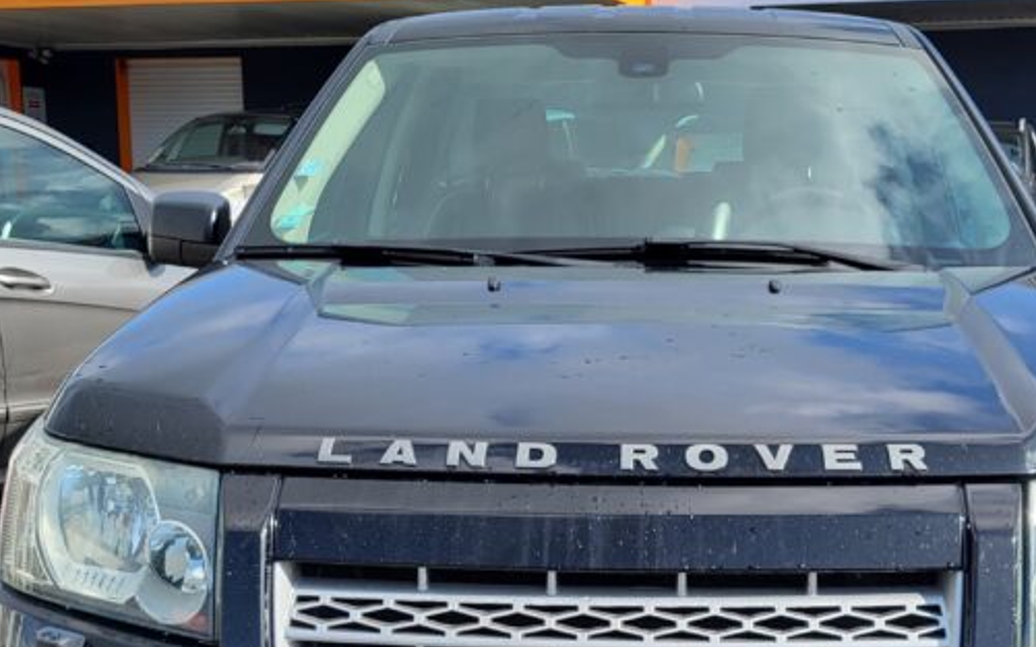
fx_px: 1242
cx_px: 612
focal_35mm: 44
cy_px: 504
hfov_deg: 45.1
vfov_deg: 28.7
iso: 40
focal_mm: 5.4
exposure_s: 1/1250
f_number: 1.8
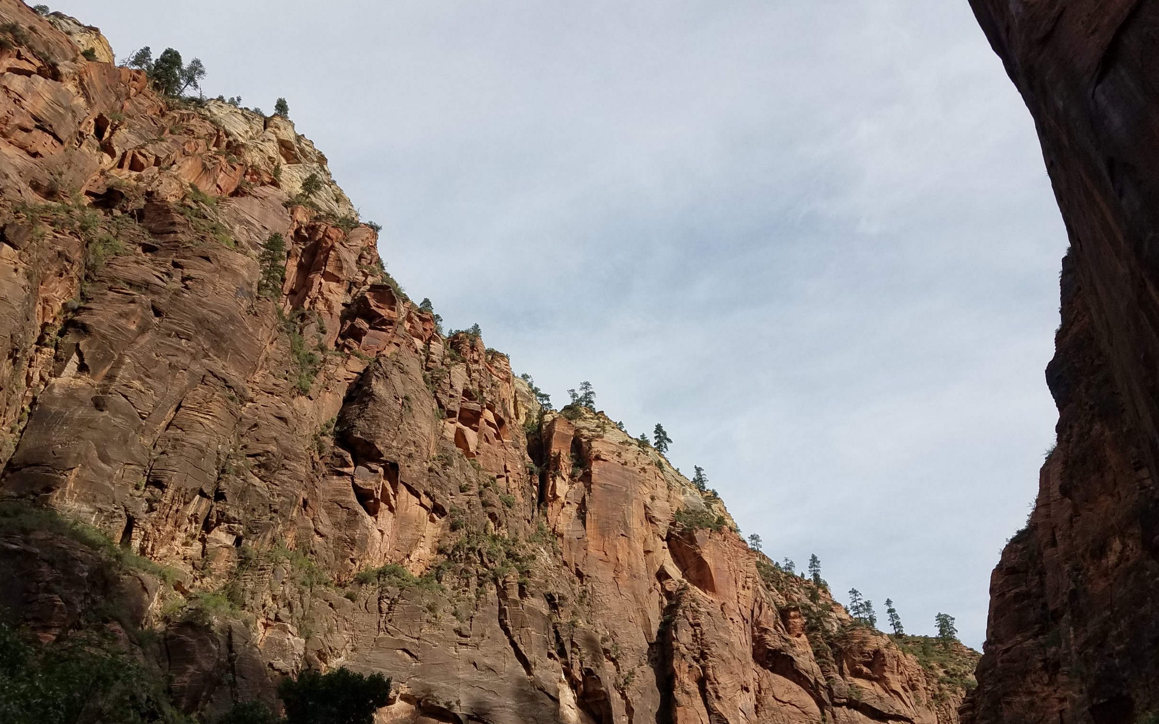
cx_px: 558
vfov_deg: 43.0
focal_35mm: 29
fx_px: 916
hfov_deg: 64.6
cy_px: 423
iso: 40
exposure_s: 1/2384
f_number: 1.7
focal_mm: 4.2
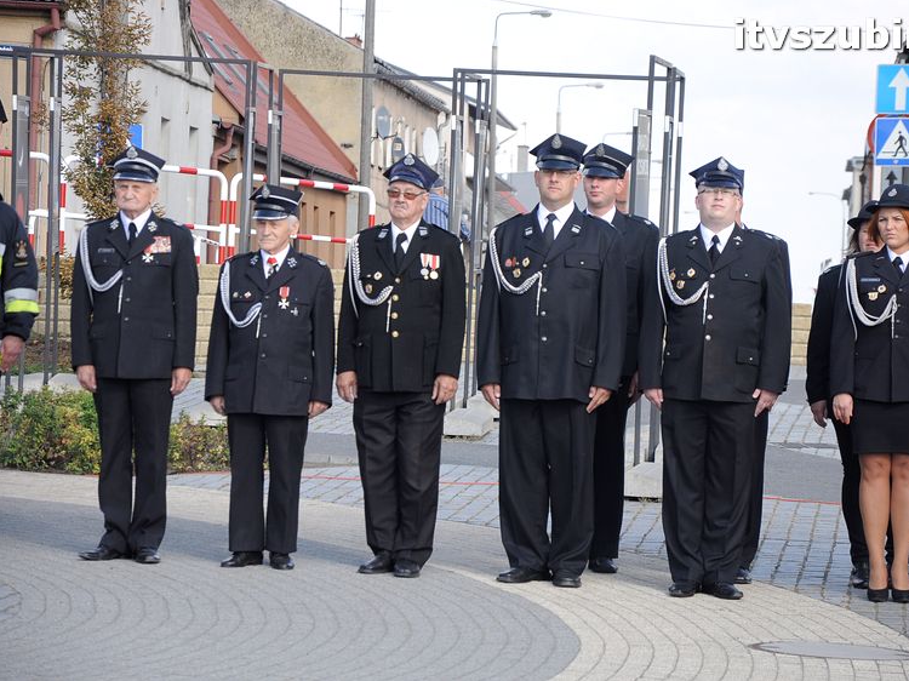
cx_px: 492
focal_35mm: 172
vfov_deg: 8.6
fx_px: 4503
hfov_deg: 11.5
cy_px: 340
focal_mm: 105
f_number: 5.6
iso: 400
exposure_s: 1/400
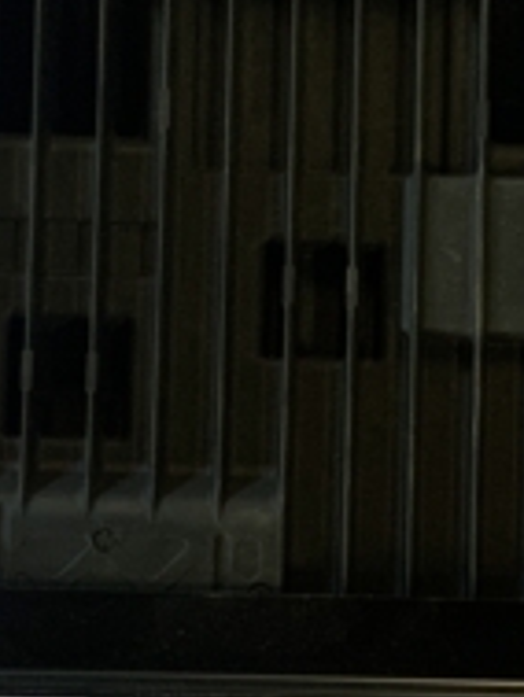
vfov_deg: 17.8
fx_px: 2218
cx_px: 454
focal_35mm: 110
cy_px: 498
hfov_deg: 13.4
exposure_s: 1/60
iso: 250
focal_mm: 4.25
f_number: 1.8
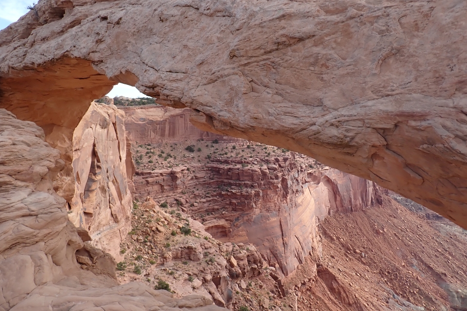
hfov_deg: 67.4
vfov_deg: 47.9
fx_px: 350
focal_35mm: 27
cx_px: 241
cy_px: 163
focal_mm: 4.5
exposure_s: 1/500
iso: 100
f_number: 2.8
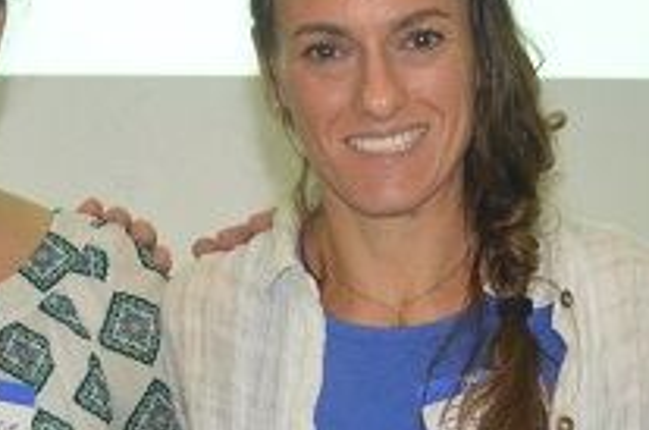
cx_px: 246
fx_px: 2356
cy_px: 471
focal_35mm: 131
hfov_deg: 15.7
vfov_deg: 10.3
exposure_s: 1/60
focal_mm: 20
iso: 720
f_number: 3.8
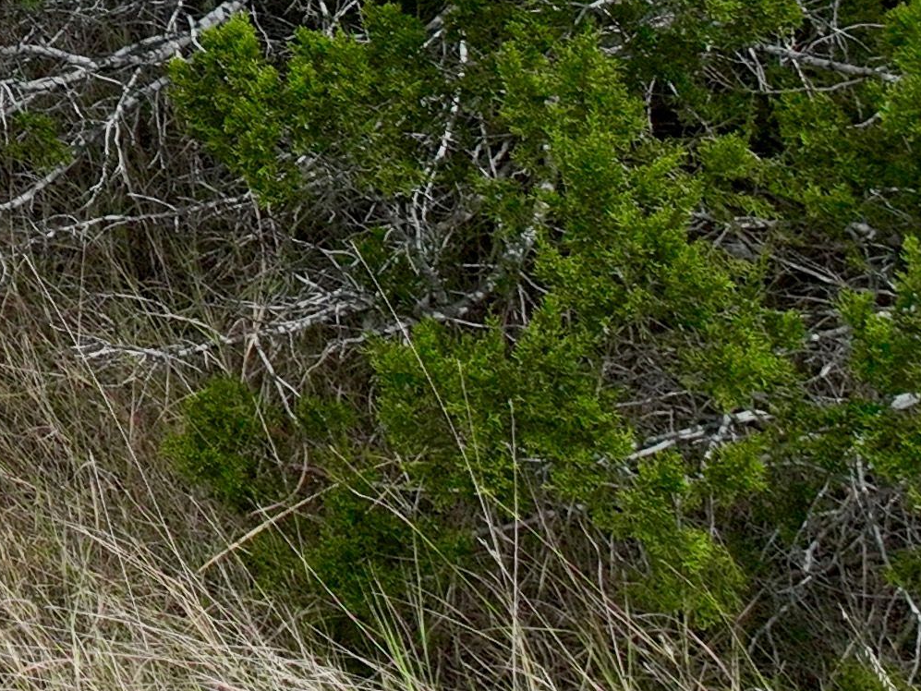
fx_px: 3379
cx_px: -1383
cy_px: -977
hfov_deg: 12.0
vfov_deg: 10.1
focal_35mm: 127
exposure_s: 1/60
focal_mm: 12.29
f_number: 3.2
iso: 100
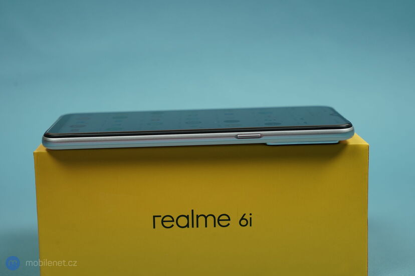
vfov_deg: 19.5
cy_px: 138
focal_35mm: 70
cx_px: 208
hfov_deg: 28.8
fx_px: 807
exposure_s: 1/125
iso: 1000
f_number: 7.1
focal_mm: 70
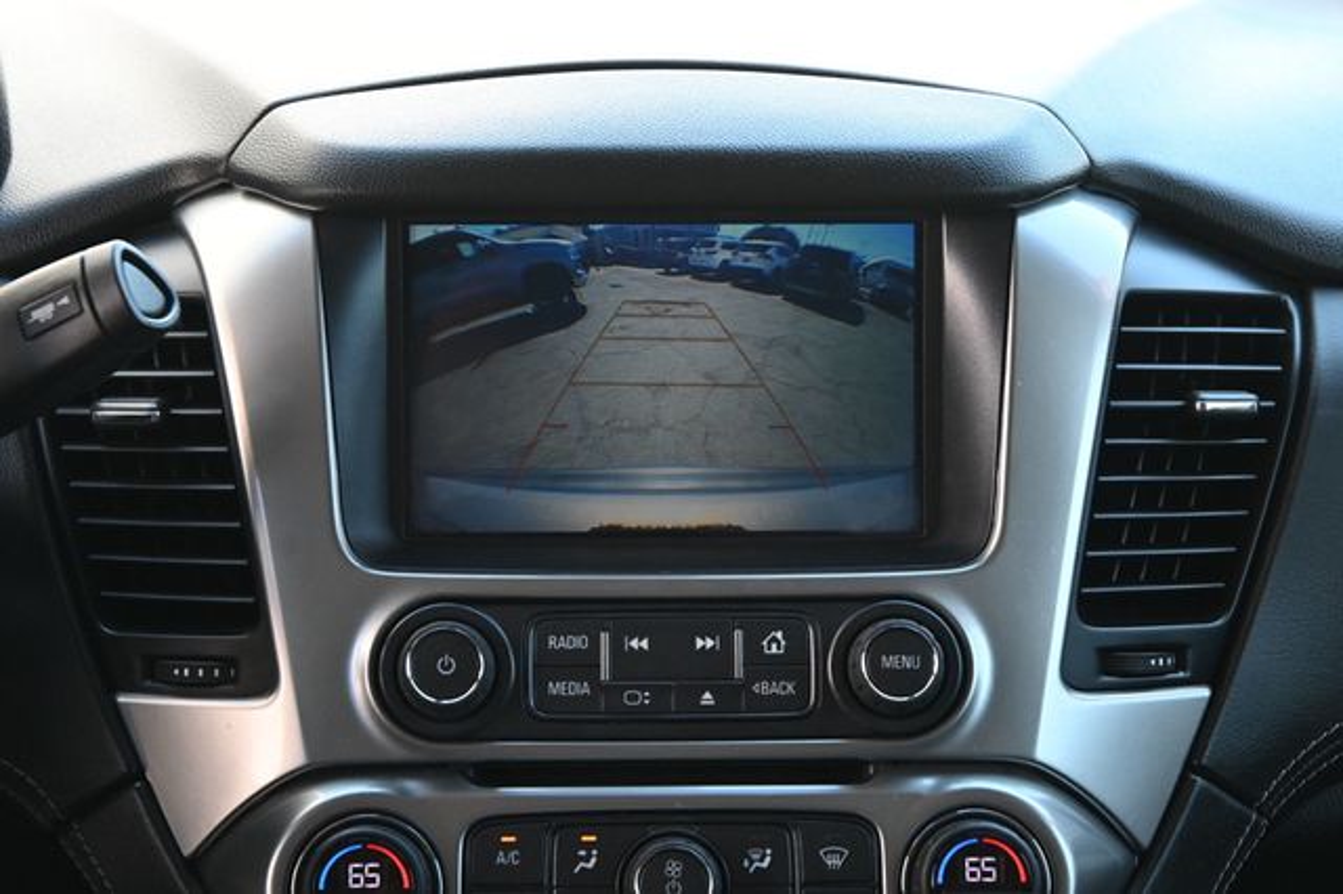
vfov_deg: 18.2
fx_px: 2796
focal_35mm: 75
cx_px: 672
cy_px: 447
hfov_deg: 27.0
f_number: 6.3
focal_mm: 50
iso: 1250
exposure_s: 1/125
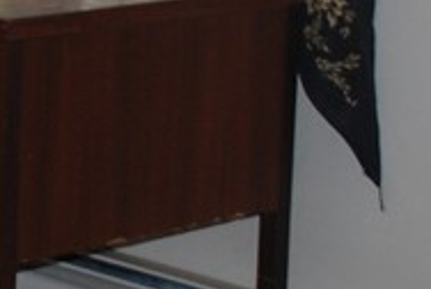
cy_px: -268
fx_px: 2902
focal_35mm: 242
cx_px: -229
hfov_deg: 8.3
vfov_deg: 5.6
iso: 400
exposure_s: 1/60
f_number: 4
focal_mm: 28
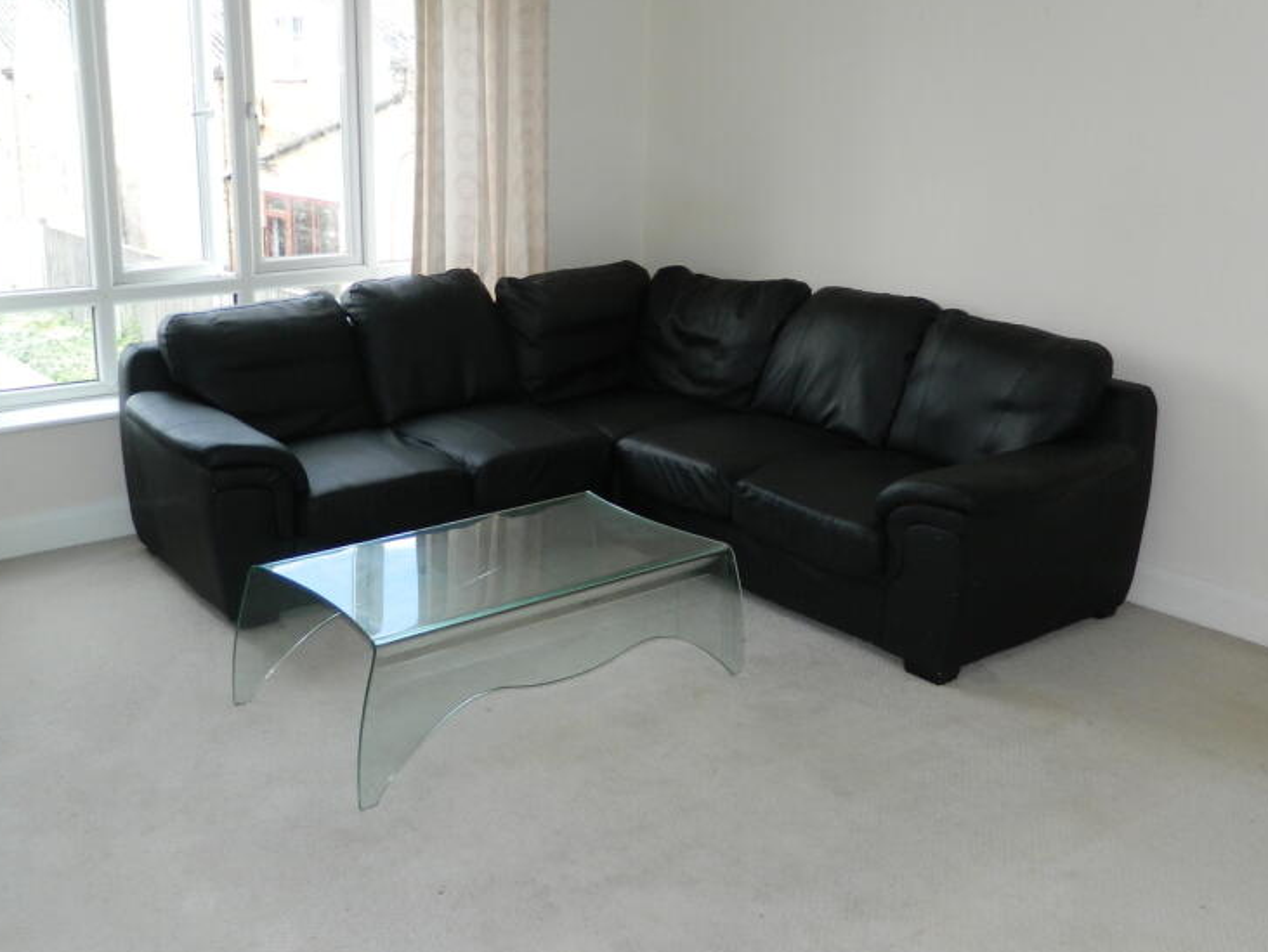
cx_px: 557
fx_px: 1283
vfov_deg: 40.7
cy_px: 423
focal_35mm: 35
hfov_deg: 52.5
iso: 110
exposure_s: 1/100
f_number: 3.1
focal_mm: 4.5
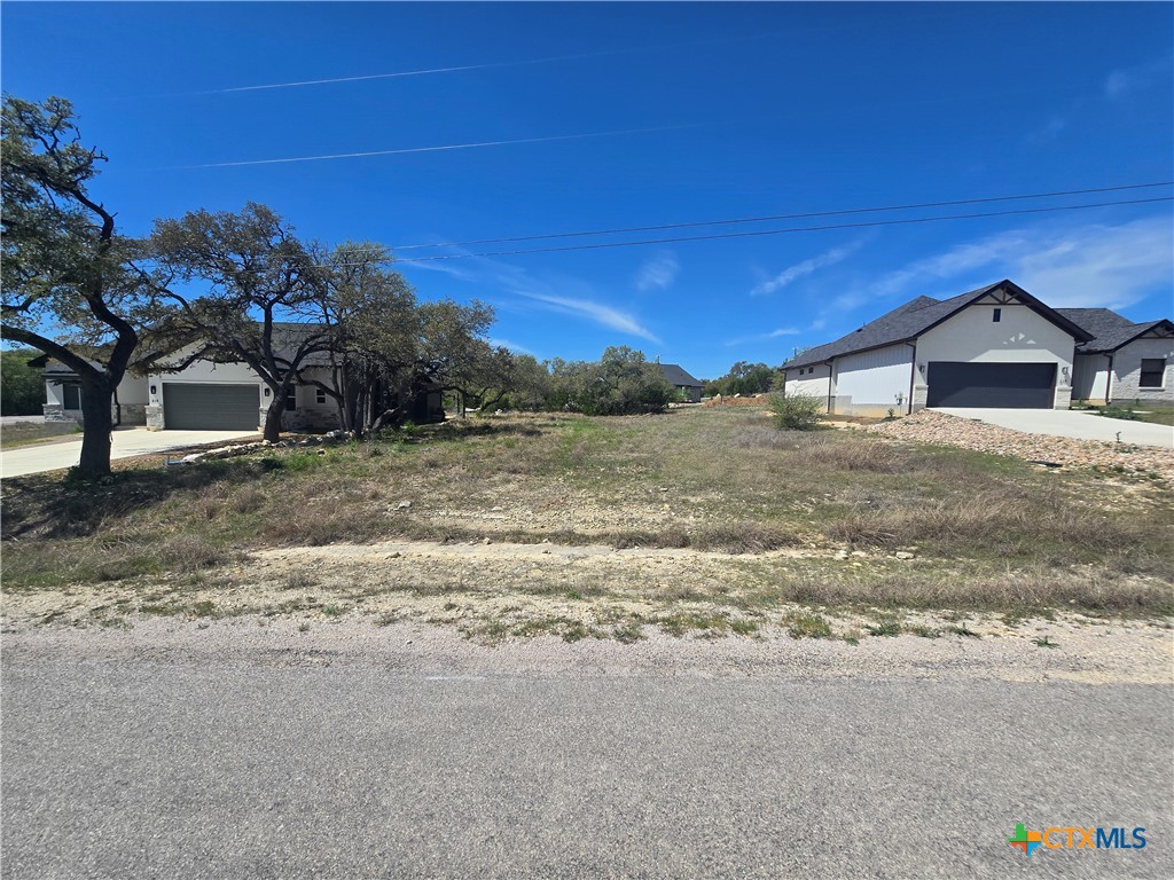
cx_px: 587
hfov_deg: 106.2
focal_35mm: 13
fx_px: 441
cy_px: 440
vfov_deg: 89.9
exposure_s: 1/3282
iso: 50
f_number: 2.2
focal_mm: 2.2
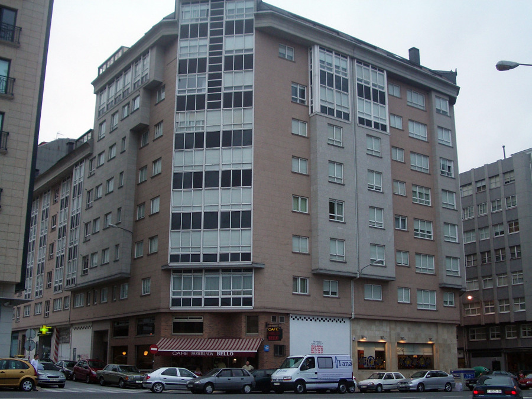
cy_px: 200
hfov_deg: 45.8
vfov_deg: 35.1
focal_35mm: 41
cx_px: 266
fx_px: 630
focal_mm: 6.8
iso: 100
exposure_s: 1/80
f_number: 2.8
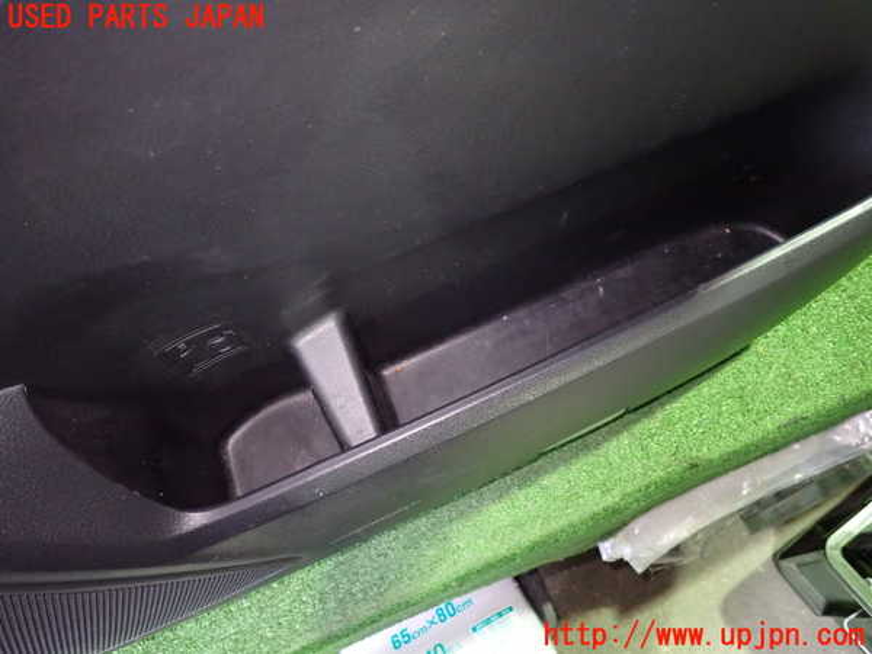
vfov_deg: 54.9
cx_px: 436
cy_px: 327
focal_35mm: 25
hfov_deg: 69.4
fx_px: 630
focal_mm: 4.5
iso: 800
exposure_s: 1/20
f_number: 2
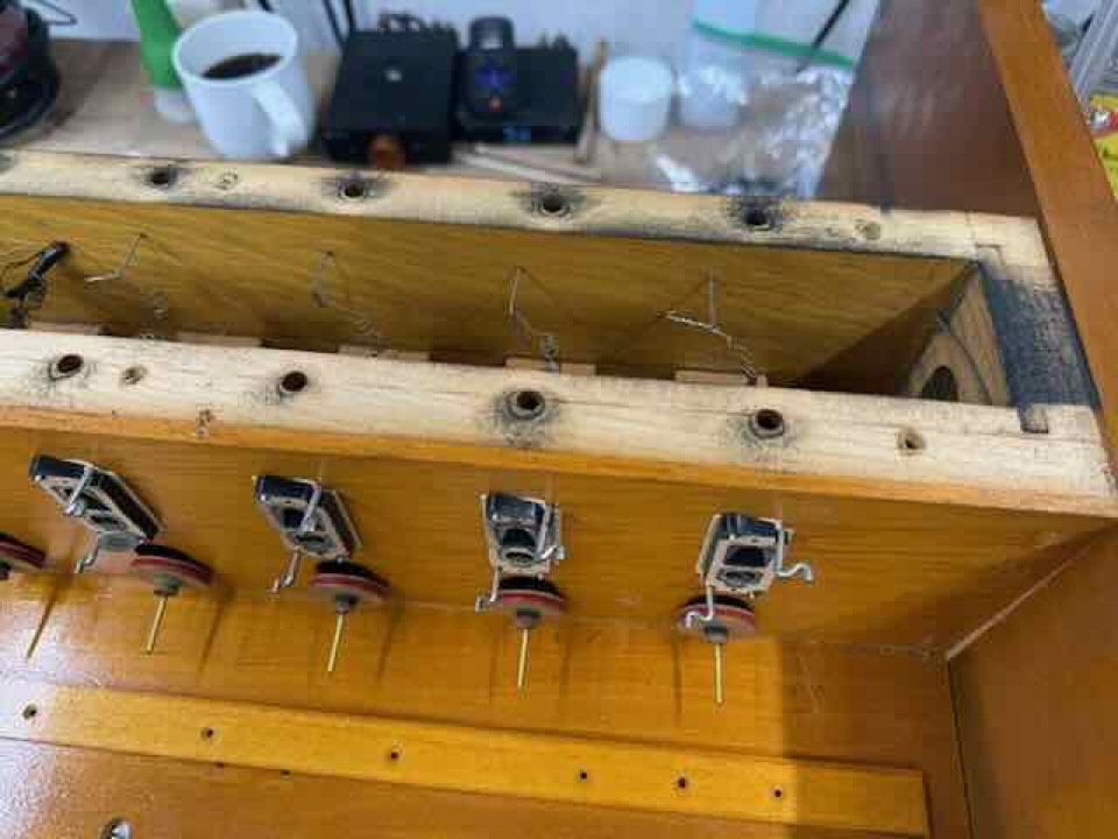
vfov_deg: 56.8
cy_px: 420
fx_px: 775
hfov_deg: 71.6
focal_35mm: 24
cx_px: 559
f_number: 1.78
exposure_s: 1/120
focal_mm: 6.76
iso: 160
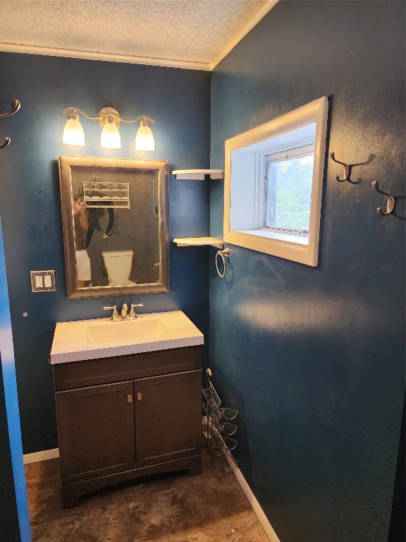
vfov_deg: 73.9
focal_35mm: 23
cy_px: 271
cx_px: 203
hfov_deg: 58.9
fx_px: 360
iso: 320
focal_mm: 6.4
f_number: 1.8
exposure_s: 1/120
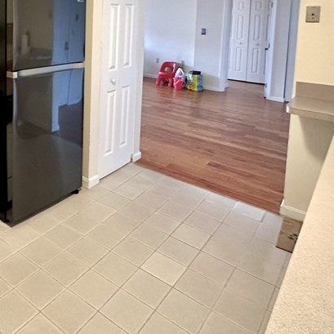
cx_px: 59
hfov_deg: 49.0
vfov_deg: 48.0
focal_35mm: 31
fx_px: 338
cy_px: 44
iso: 640
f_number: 2.2
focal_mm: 2.22
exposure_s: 1/60
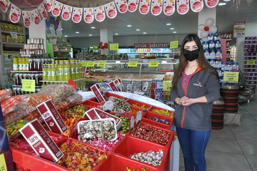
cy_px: 86
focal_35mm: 32
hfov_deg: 59.5
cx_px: 128
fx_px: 225
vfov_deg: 41.6
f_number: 7.1
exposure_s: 1/50
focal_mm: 21
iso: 1000
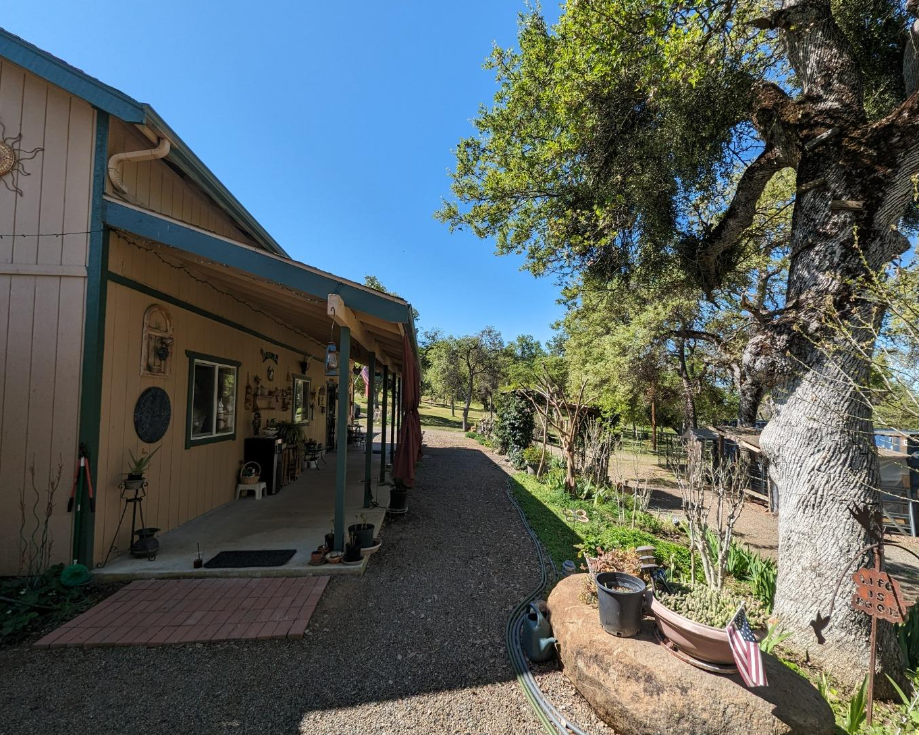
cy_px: 376
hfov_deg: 100.7
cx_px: 475
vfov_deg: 88.0
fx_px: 381
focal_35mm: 14
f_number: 2.2
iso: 49
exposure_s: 1/904
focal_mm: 1.95
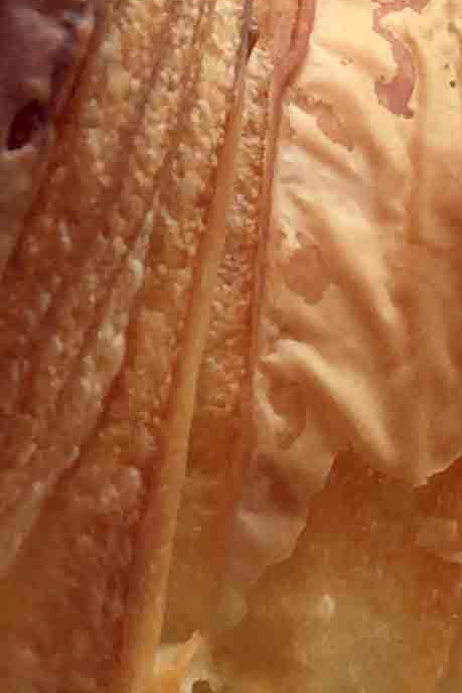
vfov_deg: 14.2
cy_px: 57
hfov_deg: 9.6
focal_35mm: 143
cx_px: 225
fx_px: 2751
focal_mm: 4.15
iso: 32
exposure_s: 1/316
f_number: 2.2
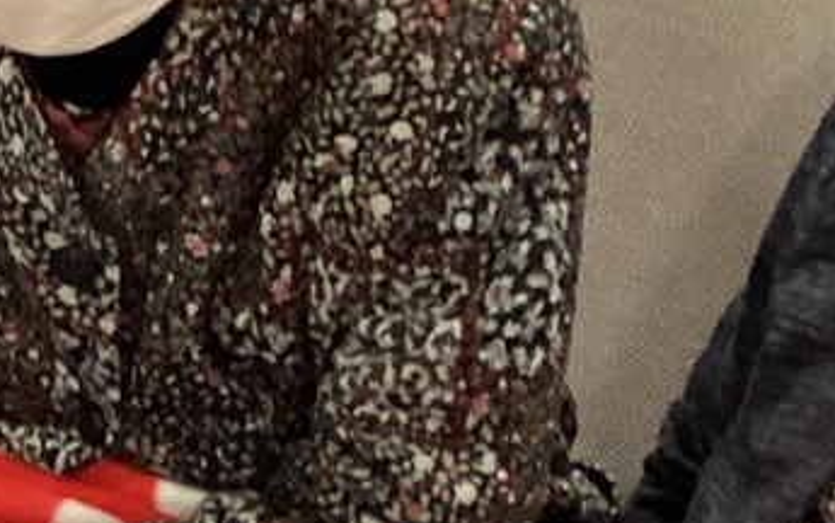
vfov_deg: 10.3
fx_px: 2891
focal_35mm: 127
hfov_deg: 16.3
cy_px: 492
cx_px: 205
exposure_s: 1/50
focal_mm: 3.3
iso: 320
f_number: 2.4
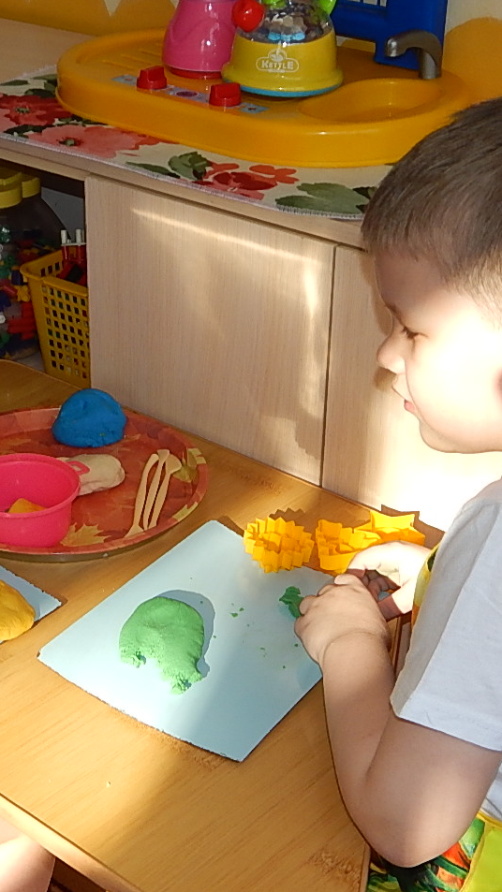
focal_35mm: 64
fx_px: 1515
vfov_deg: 32.8
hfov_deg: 18.5
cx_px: 47
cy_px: 504
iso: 125
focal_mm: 6.1
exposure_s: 1/160
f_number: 3.3
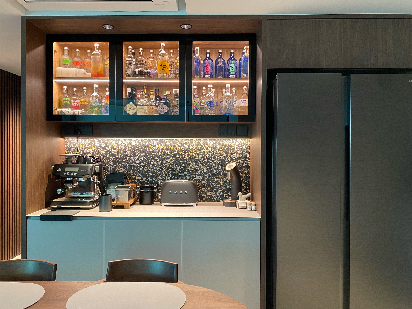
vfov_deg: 53.1
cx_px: 206
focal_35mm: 26
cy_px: 154
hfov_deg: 67.3
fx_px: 309
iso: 320
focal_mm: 4.25
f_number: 1.8
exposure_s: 1/50
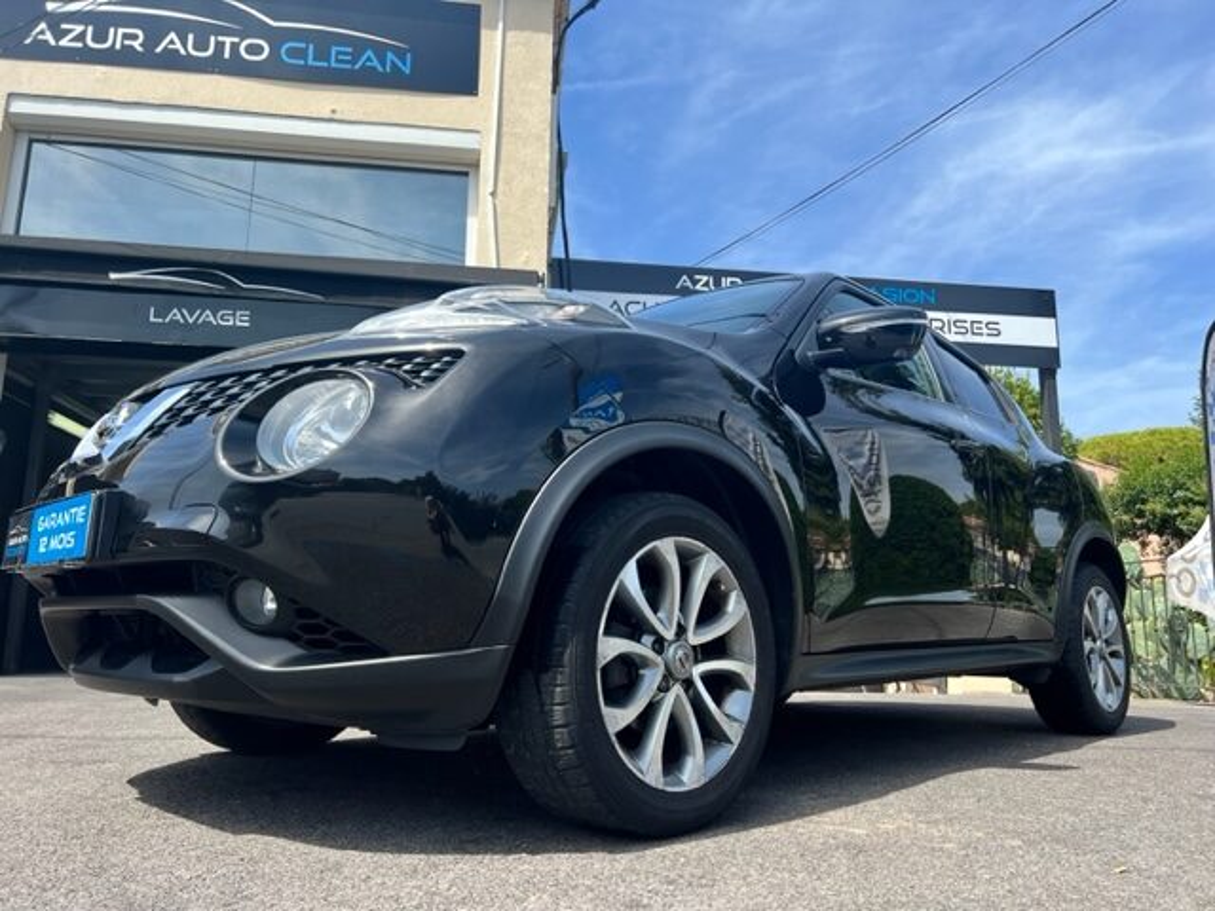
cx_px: 608
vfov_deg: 53.1
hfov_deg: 67.3
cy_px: 456
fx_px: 913
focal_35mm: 26
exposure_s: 1/2165
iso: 50
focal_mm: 5.7
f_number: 1.5
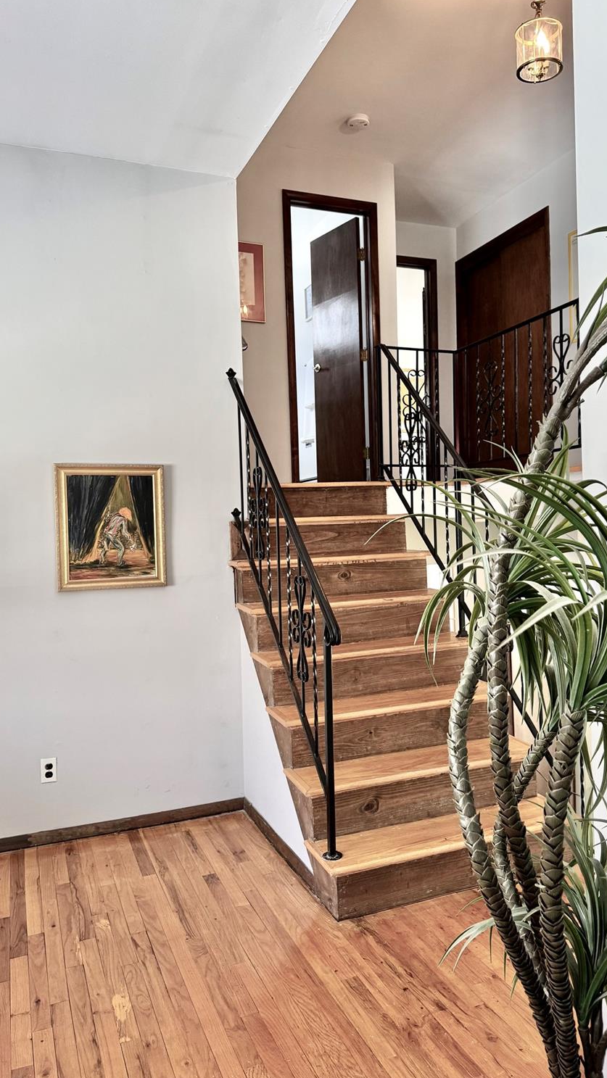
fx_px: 772
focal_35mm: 27
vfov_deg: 69.9
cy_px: 536
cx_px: 336
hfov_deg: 42.9
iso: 200
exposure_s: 1/119
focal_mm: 6.76
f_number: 1.78
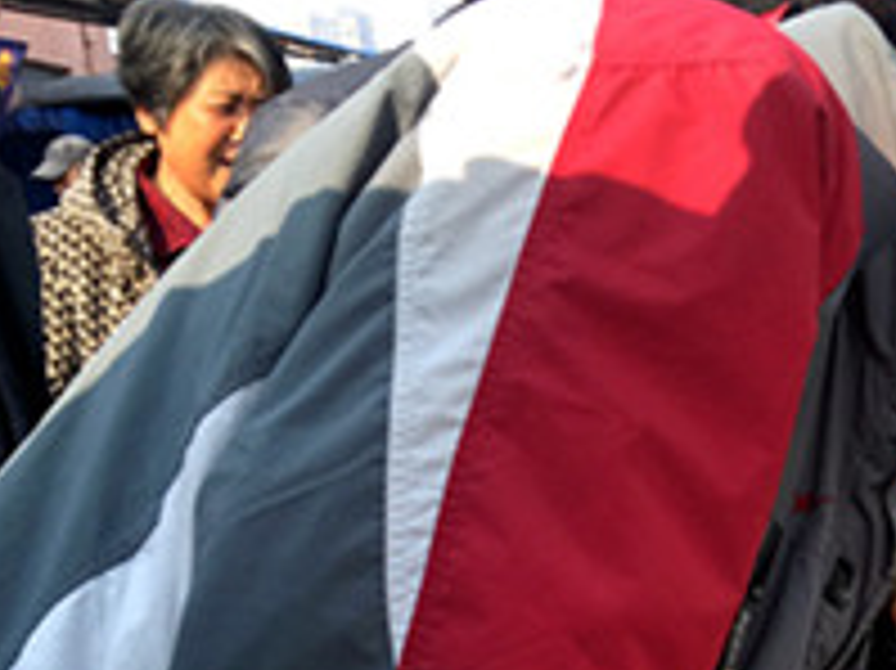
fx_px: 1888
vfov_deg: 19.2
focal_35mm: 73
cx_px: 1009
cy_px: 753
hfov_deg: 24.7
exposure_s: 1/545
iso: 25
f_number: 2.2
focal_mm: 4.15
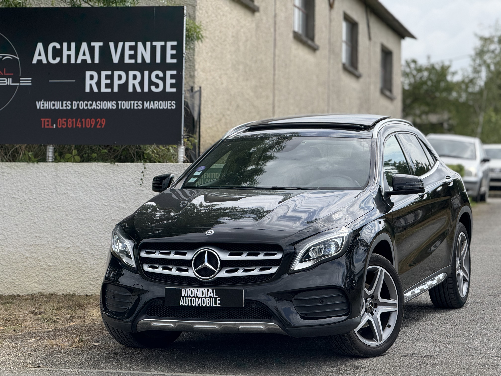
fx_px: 1737
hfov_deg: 16.4
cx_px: 250
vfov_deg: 12.3
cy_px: 188
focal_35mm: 120
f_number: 2.8
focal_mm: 15.66
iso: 64
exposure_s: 1/1368
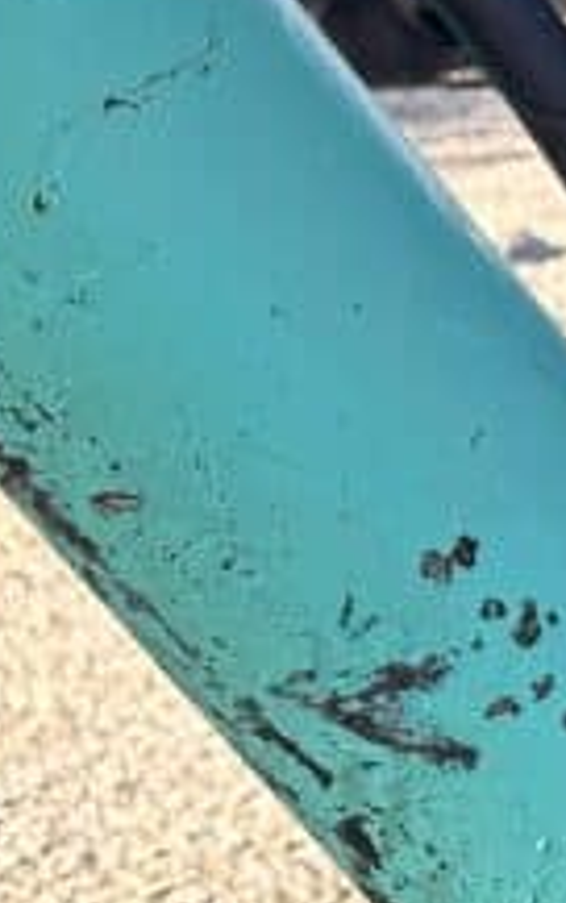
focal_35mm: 211
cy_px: 676
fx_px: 5197
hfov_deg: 5.7
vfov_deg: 9.9
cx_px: 1810
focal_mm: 6.86
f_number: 1.78
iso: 64
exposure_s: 1/334
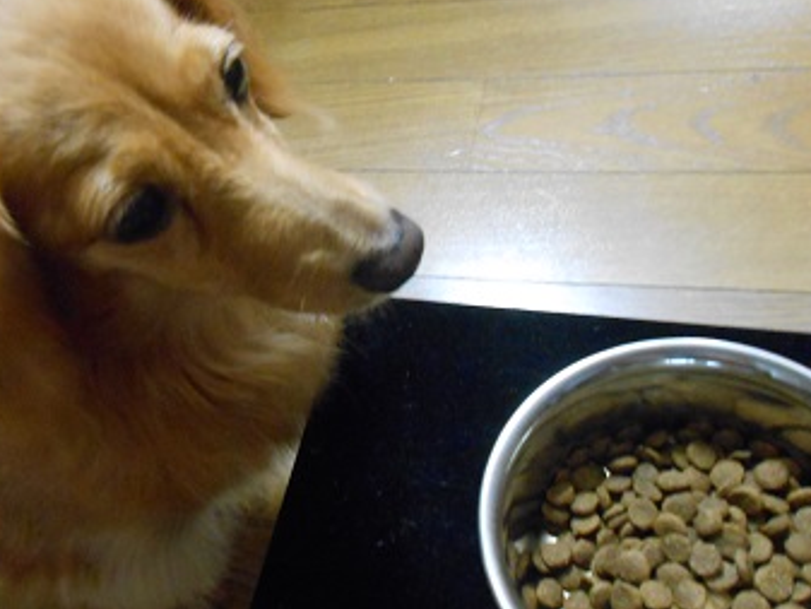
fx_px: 961
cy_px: 301
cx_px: 288
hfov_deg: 45.2
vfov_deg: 35.2
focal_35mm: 41
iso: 800
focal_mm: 5.3
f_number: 3.8
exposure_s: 1/6
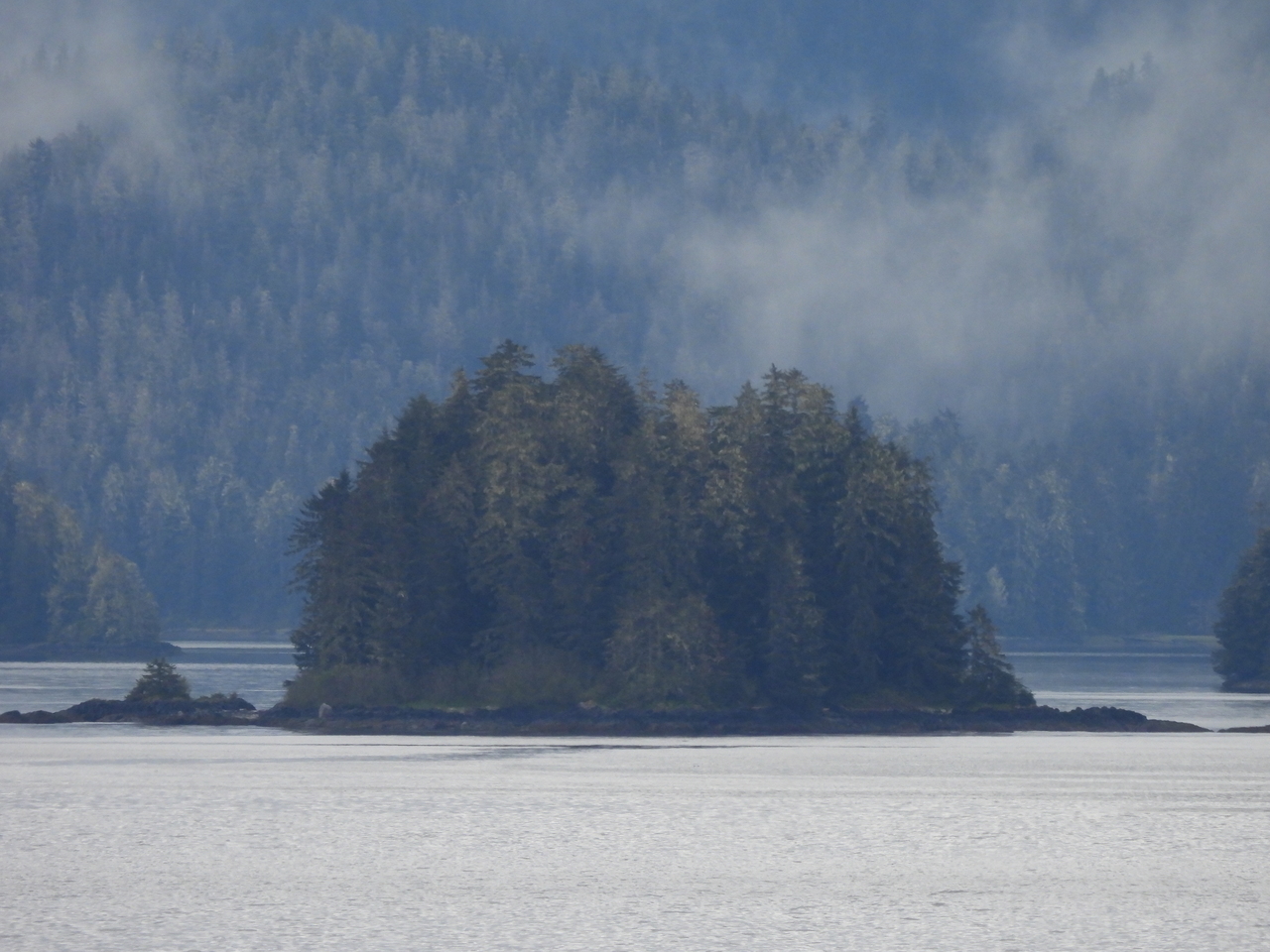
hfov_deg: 1.7
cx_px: 635
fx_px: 44026
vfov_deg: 1.2
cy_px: 476
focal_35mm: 1200
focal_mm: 214
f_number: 6.3
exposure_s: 1/320
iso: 400
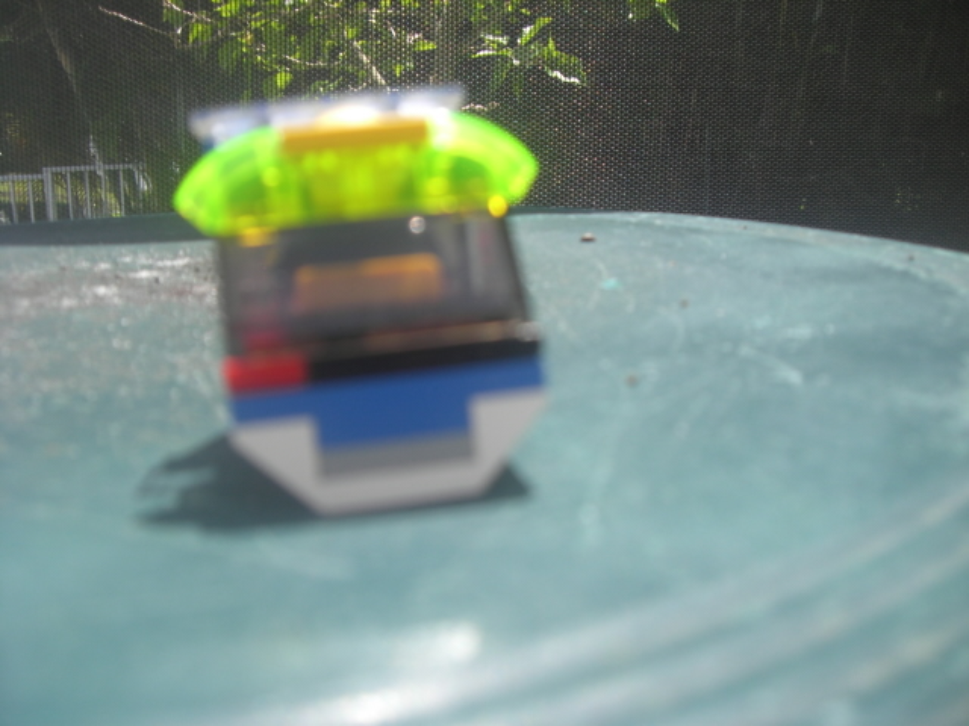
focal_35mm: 38
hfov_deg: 49.0
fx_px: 1064
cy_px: 363
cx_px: 484
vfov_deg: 37.7
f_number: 2.7
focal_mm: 6.2
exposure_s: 1/320
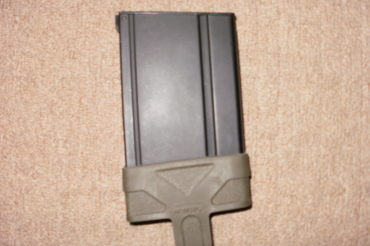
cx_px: 186
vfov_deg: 35.0
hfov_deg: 50.7
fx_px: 391
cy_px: 133
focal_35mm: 38
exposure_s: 1/30
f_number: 3.5
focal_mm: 6.3
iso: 125
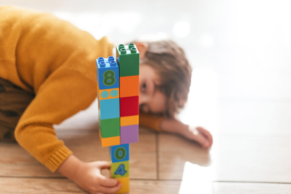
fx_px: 404
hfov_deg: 39.6
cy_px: 97
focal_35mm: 50
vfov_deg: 27.0
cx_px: 146
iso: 250
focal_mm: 50
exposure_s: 1/500
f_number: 2
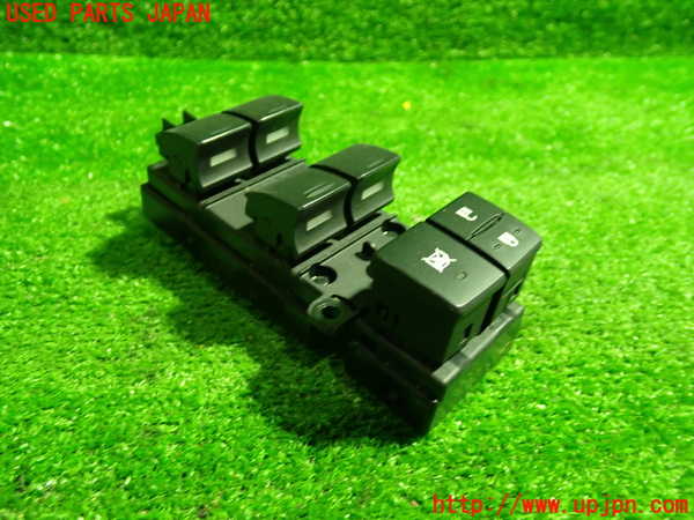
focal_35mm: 30
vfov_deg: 46.8
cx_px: 347
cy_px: 260
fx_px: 601
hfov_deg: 60.0
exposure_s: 1/30
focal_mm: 5.4
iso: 800
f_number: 2.3
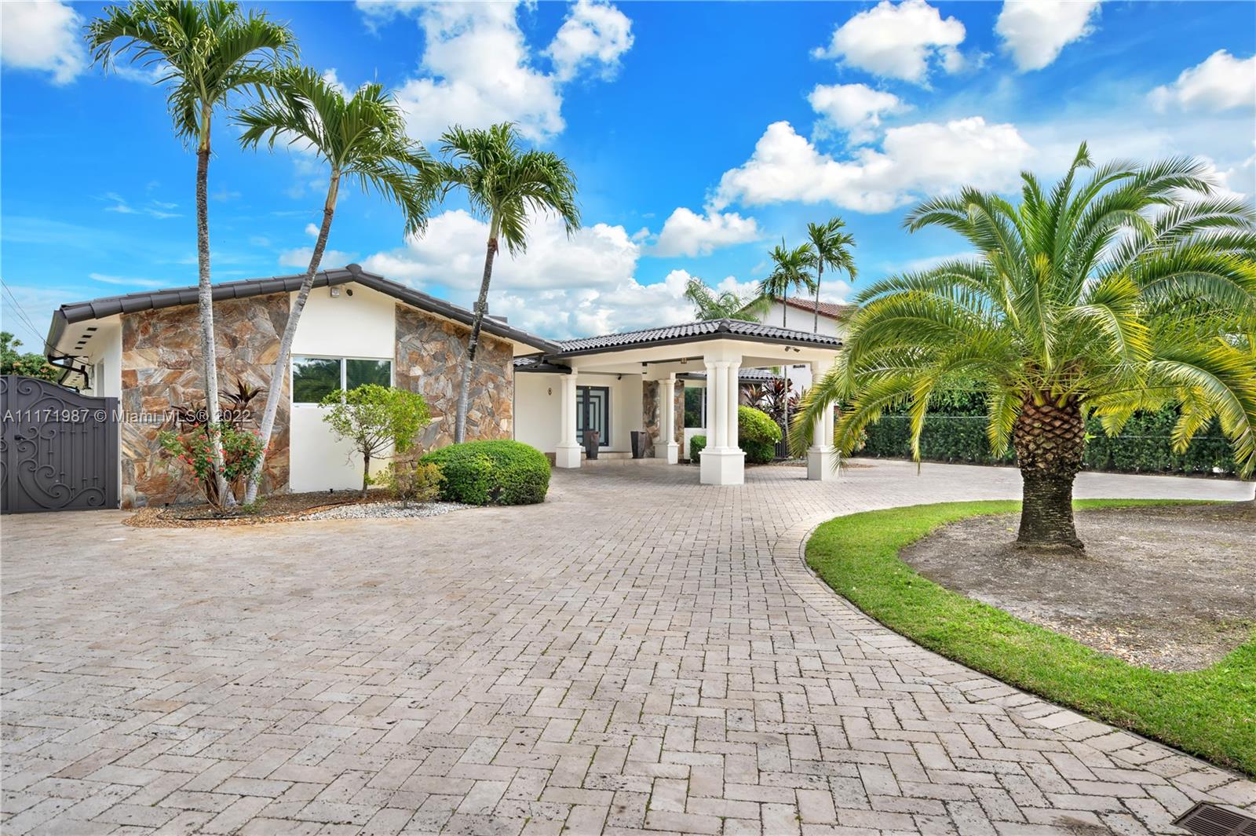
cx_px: 628
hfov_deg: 78.6
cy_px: 418
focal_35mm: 22
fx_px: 767
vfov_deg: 57.2
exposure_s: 1/60
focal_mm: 22
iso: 50
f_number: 11
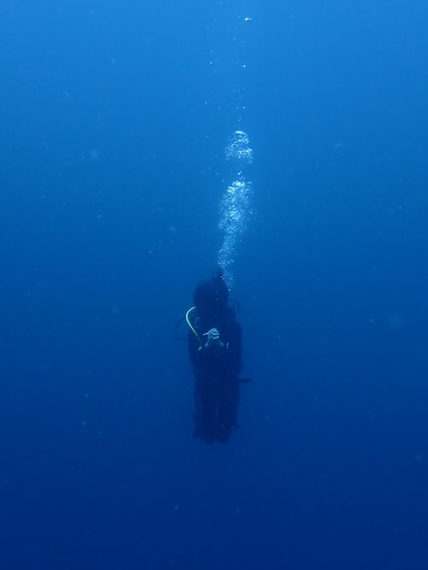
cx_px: 214
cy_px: 285
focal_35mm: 32
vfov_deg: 56.8
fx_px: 528
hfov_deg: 44.1
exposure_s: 1/160
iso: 100
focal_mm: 5.79
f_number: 3.2
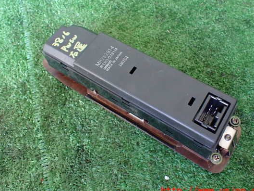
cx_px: 125
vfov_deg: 41.8
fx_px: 250
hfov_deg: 53.9
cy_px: 89
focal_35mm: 34
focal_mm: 5.4
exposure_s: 1/60
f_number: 2.3
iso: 800
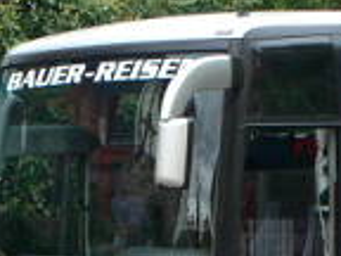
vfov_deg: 9.6
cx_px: 111
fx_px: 1487
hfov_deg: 13.1
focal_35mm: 151
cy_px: 372
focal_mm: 6.3
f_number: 3.6
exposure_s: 1/125
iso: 80
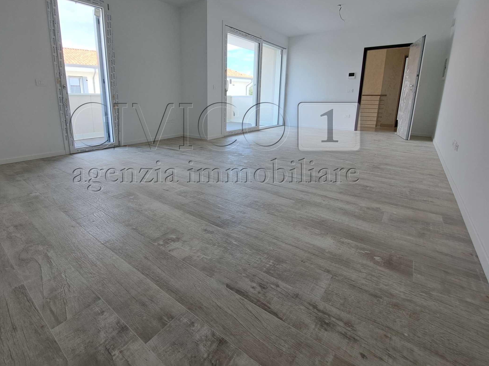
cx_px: 220
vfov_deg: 77.1
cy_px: 144
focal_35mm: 16
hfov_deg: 94.2
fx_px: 226
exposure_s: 1/100
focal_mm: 1.74
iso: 50
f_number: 2.2
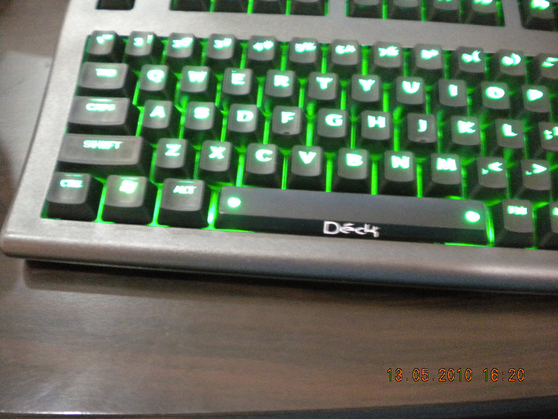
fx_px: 564
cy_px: 210
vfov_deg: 40.7
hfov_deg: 52.6
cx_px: 279
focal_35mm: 35
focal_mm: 6.3
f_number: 3.1
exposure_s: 1/6
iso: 800
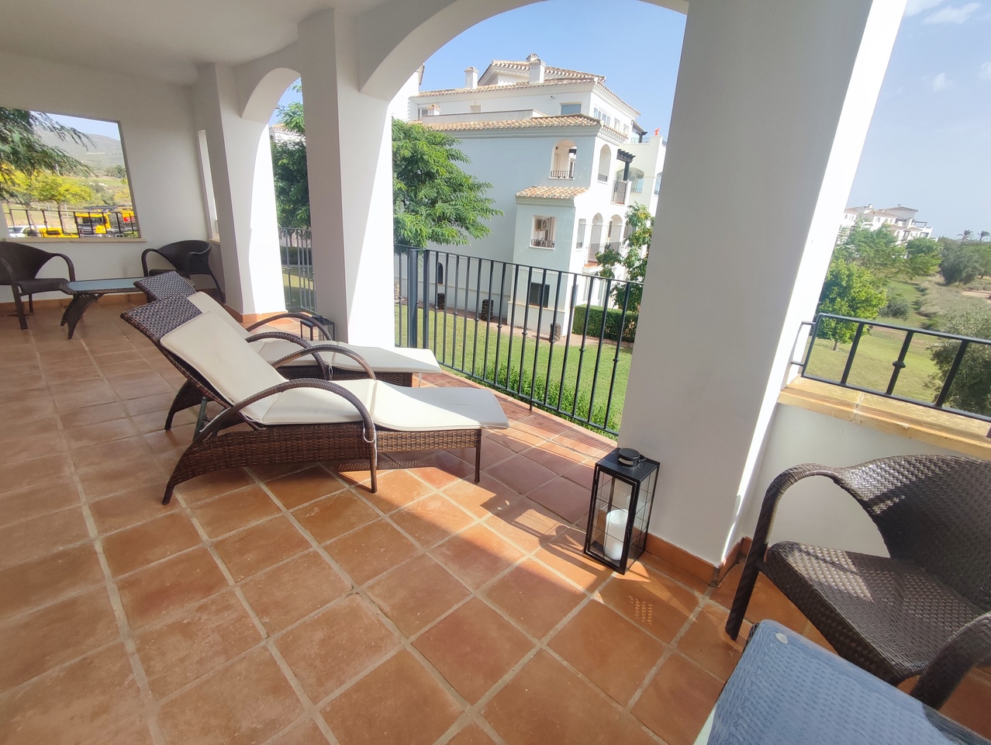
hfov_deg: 94.5
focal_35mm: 16
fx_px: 458
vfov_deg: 78.2
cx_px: 496
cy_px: 372
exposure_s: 1/1089
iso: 50
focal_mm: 1.65
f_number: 2.2
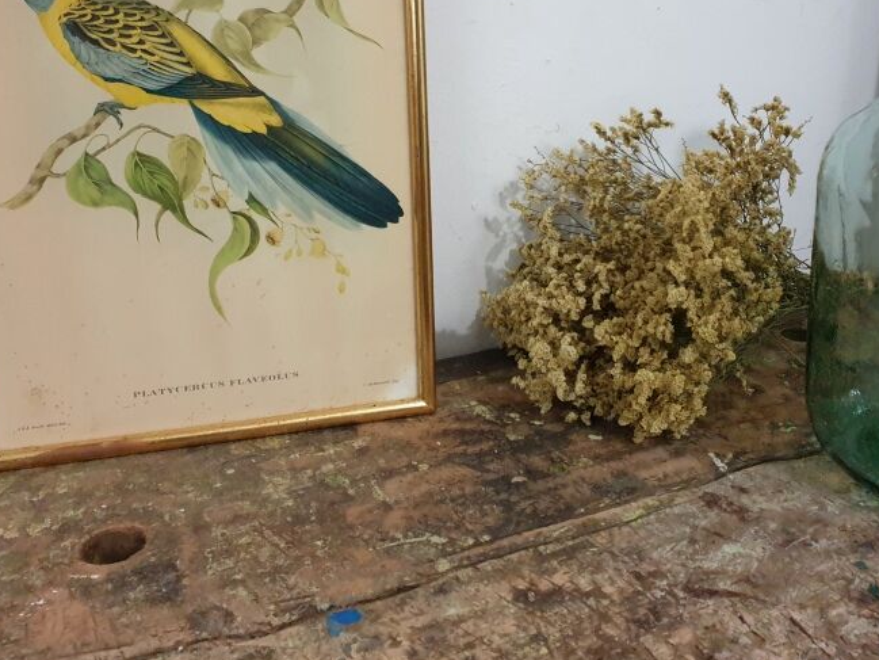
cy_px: 222
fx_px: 1041
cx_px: 504
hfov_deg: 45.6
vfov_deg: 34.8
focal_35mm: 41
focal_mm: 4.3
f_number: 1.5
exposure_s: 1/50
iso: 400
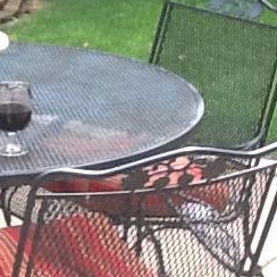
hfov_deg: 11.3
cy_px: -35
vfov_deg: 11.2
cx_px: -32
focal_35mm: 153
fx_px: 1385
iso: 64
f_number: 2.4
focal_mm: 2.03
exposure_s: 1/120
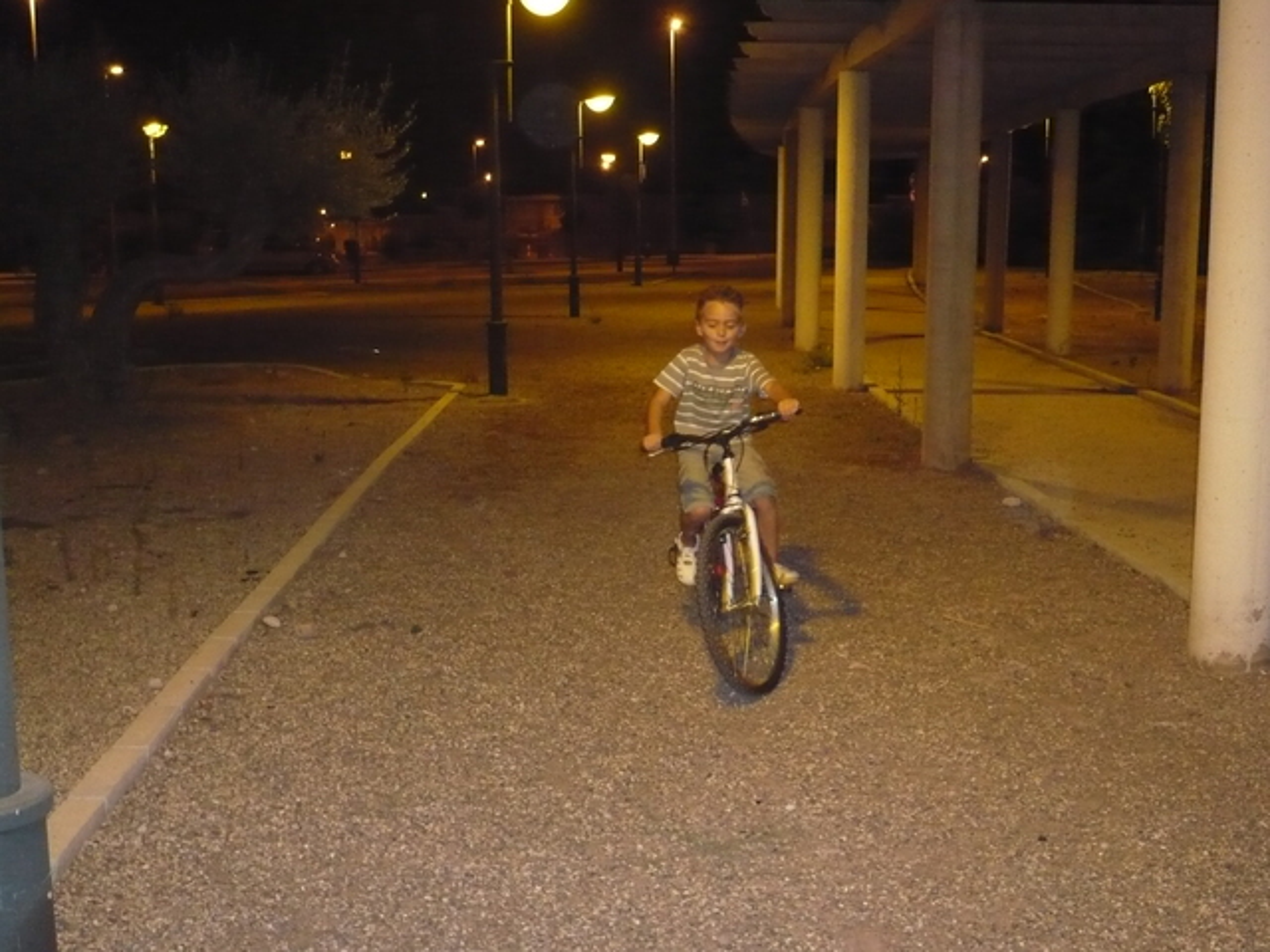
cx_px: 635
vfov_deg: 32.2
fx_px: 1651
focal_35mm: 45
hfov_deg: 42.1
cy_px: 476
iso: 640
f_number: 3.2
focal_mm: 7.5
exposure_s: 1/30
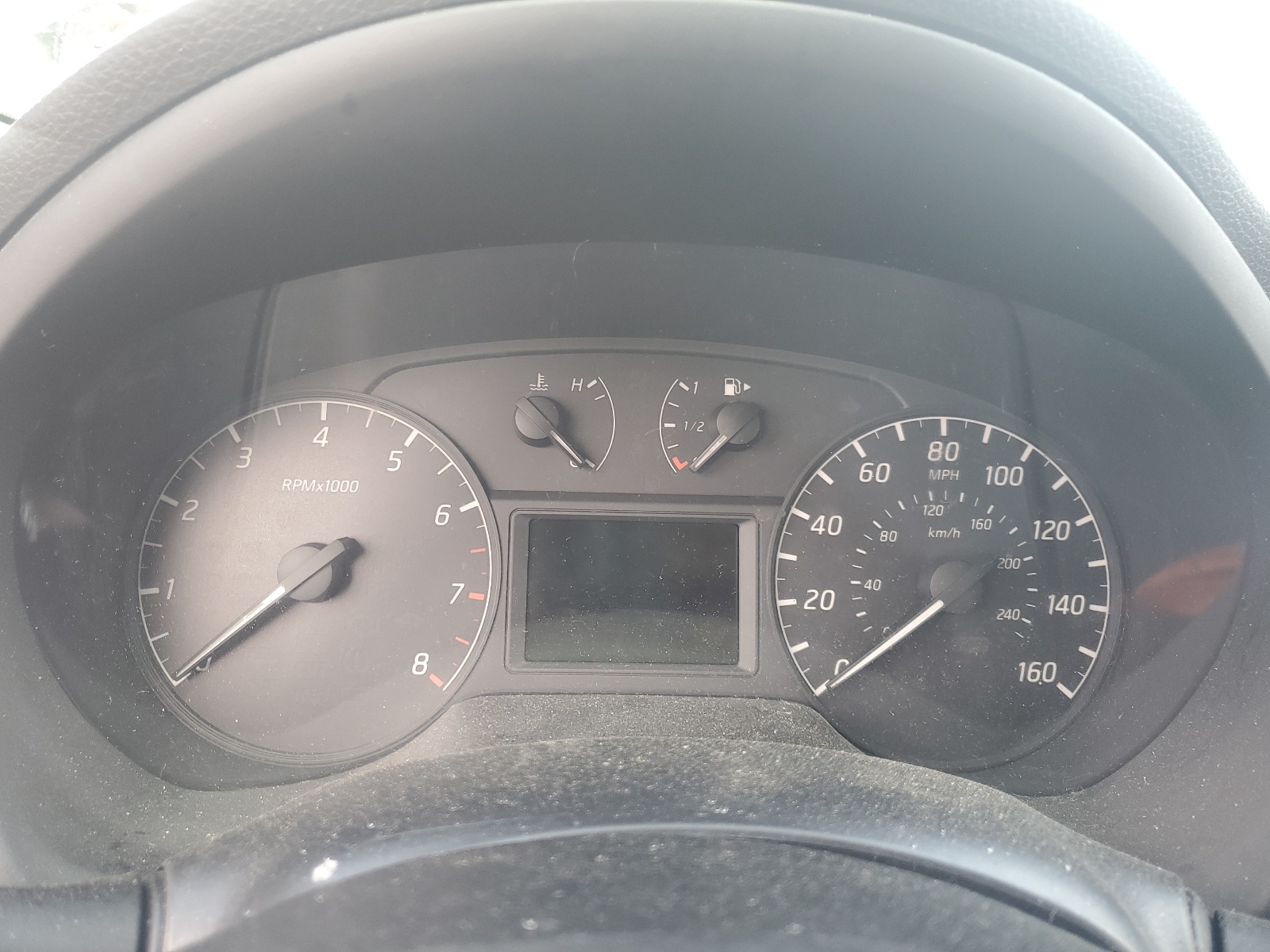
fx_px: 954
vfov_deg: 53.1
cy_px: 476
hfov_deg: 67.3
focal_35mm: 26
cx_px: 635
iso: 56
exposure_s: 1/60.2
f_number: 1.5
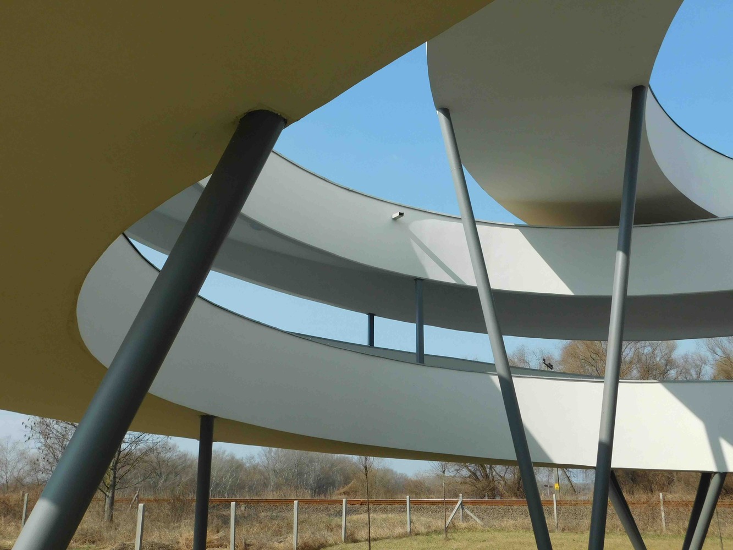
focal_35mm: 36
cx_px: 366
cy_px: 275
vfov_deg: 39.7
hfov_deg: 51.4
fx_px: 762
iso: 125
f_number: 3.5
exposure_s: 1/1250
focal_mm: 6.3
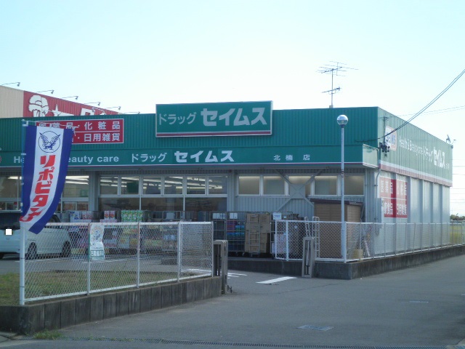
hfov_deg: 26.7
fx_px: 981
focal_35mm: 73
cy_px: 174
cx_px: 232
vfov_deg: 20.2
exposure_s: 1/250
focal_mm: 13
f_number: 4.4
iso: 64
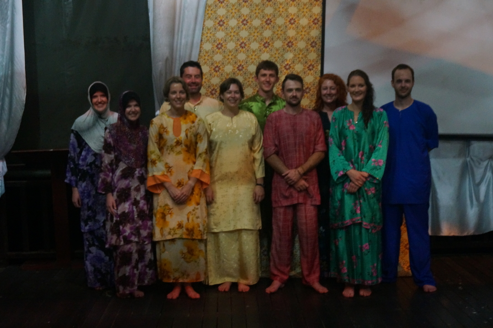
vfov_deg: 26.4
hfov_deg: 38.9
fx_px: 698
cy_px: 164
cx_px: 246
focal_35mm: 51
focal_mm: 34
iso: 3200
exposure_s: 1/25
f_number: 5
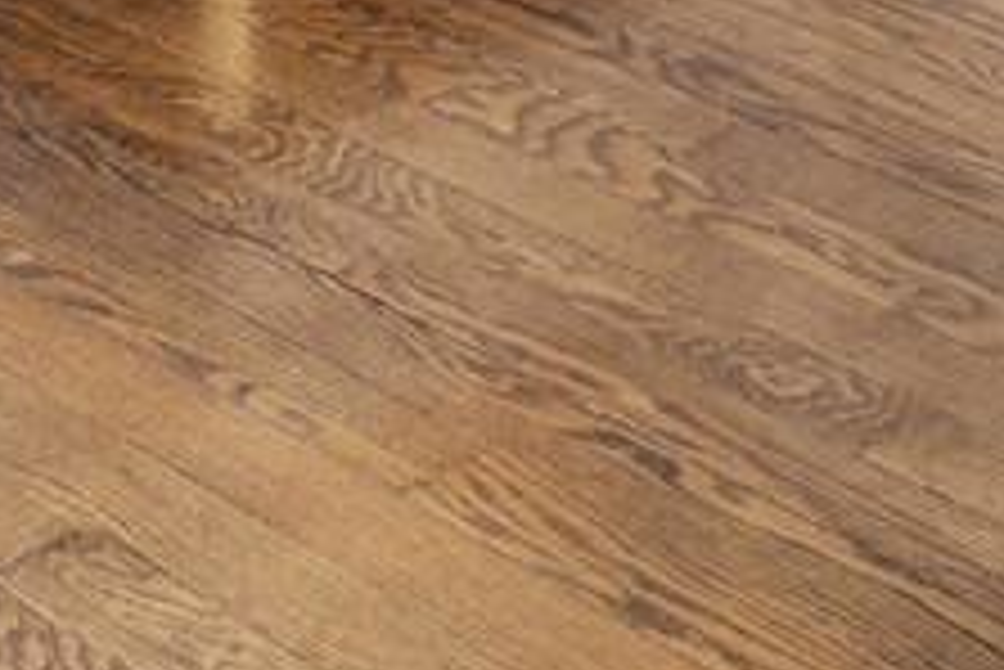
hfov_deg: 15.4
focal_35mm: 121
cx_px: 1594
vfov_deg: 8.8
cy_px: -1511
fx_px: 3377
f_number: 11
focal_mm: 12
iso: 400
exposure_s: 30
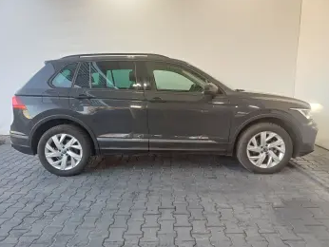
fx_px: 247
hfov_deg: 67.3
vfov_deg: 53.1
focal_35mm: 26
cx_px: 163
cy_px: 125
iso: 64
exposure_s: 1/50
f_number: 1.8
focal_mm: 4.65
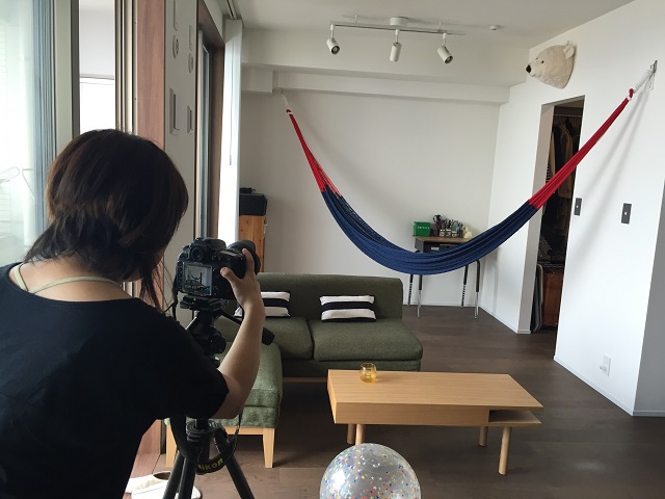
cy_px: 250
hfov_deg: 61.7
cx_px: 332
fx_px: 557
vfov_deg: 48.2
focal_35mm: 29
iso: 40
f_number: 2.2
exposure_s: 1/40
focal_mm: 4.15
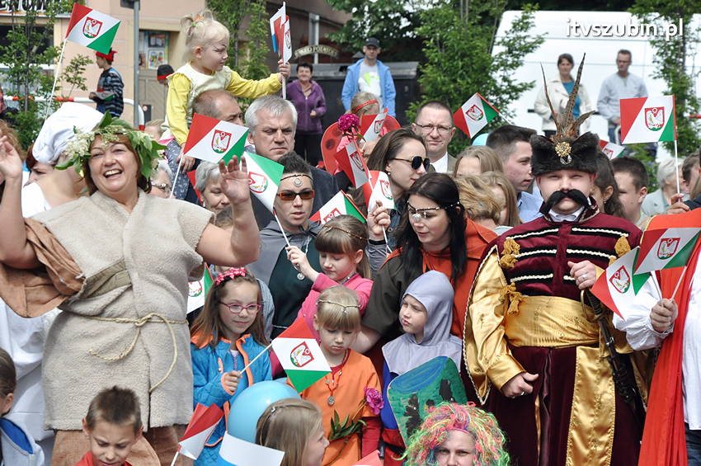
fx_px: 3064
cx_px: 350
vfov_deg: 8.7
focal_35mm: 158
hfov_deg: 13.1
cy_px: 233
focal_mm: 105
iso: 1250
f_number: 9
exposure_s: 1/2000
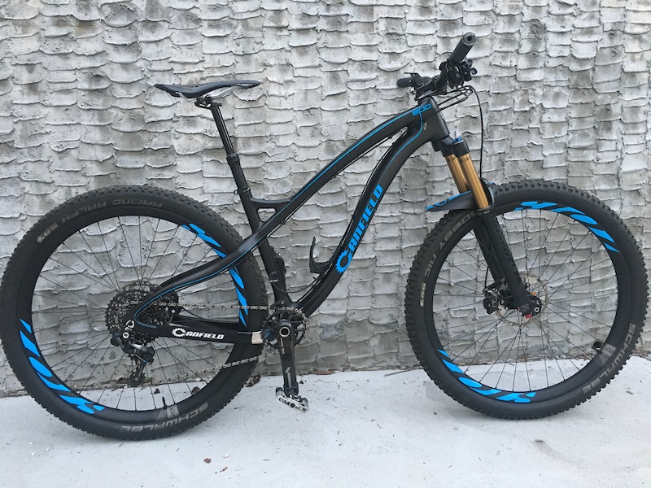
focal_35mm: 29
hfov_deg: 61.7
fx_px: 545
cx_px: 326
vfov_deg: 48.2
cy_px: 244
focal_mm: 4.15
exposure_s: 1/30
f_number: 2.2
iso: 160
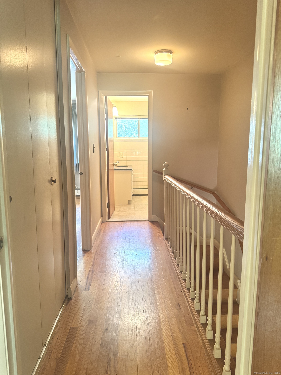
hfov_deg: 56.8
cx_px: 140
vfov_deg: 71.6
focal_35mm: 24
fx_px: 260
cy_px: 188
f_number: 1.78
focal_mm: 6.76
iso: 400
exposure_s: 1/60
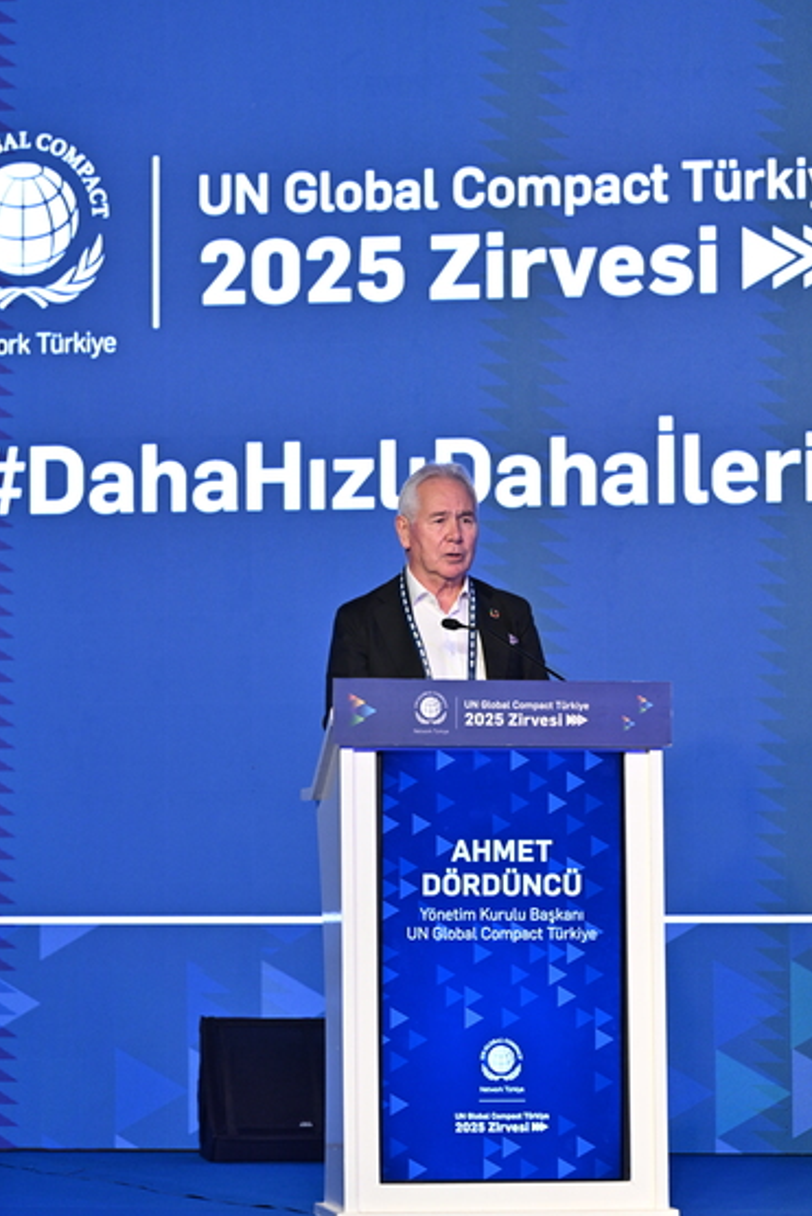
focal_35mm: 170
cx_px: 390
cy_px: 533
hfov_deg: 8.1
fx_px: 5748
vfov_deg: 12.1
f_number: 3.5
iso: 1600
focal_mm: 140
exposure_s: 1/250
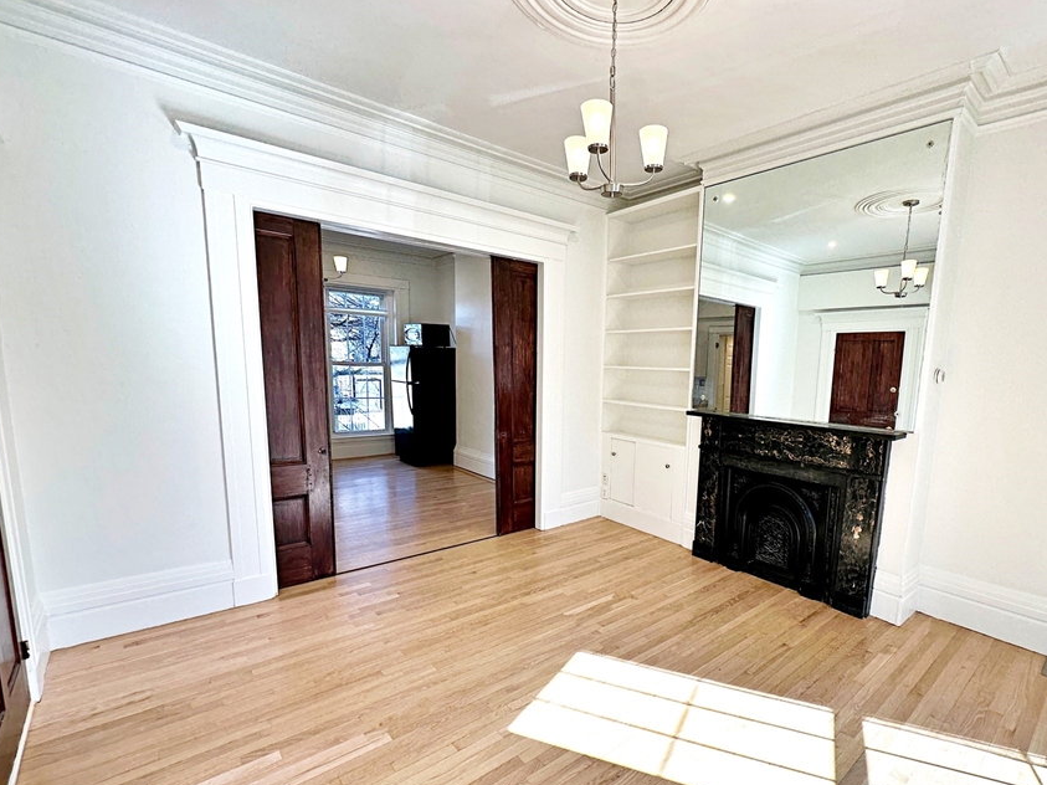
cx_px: 620
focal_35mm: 17
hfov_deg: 90.1
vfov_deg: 74.4
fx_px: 514
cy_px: 443
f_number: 2.2
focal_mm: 2.22
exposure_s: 1/120
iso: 50
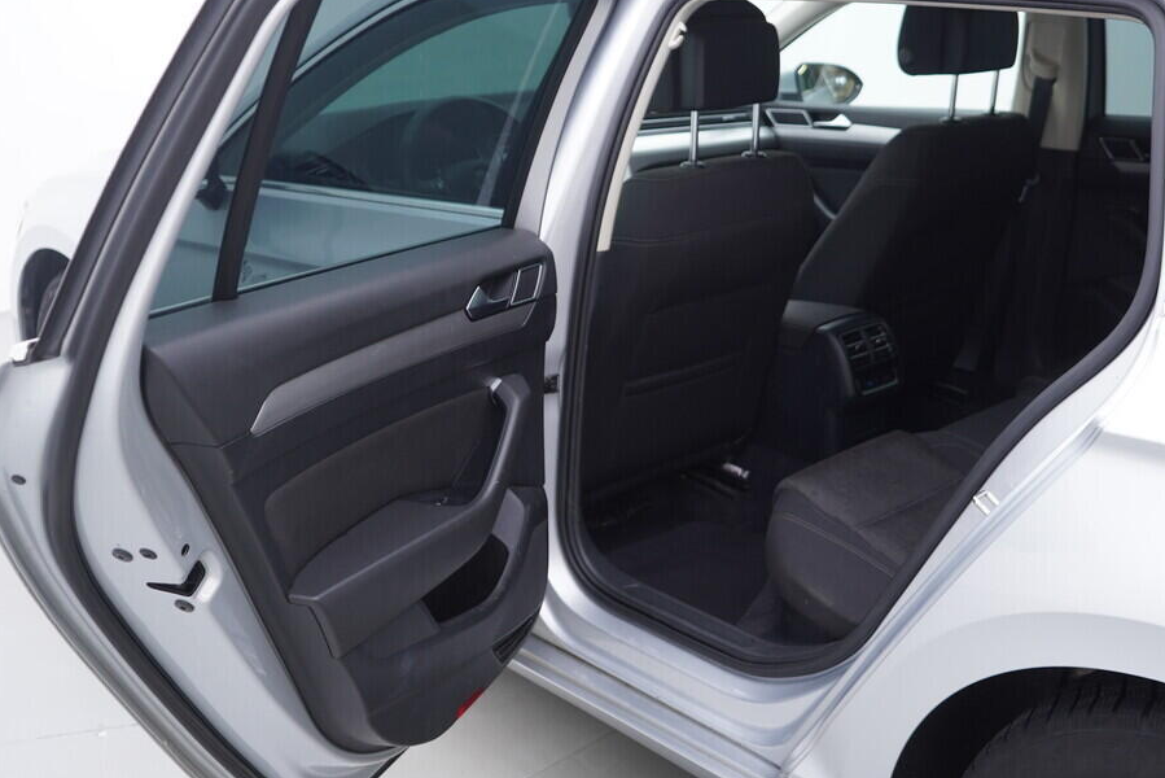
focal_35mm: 41
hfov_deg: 47.3
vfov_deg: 32.6
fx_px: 1327
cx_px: 658
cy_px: 342
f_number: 3.2
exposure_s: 1/50
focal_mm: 24
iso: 125
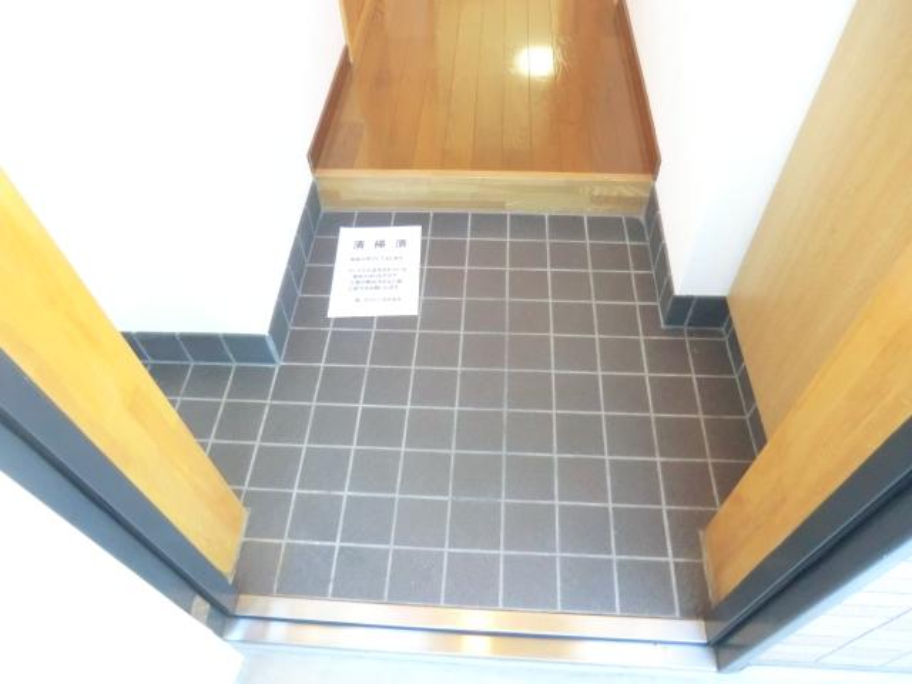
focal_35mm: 24
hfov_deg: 71.6
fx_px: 632
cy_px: 342
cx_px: 456
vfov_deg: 56.8
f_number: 3.2
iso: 800
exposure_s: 1/50
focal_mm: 4.3
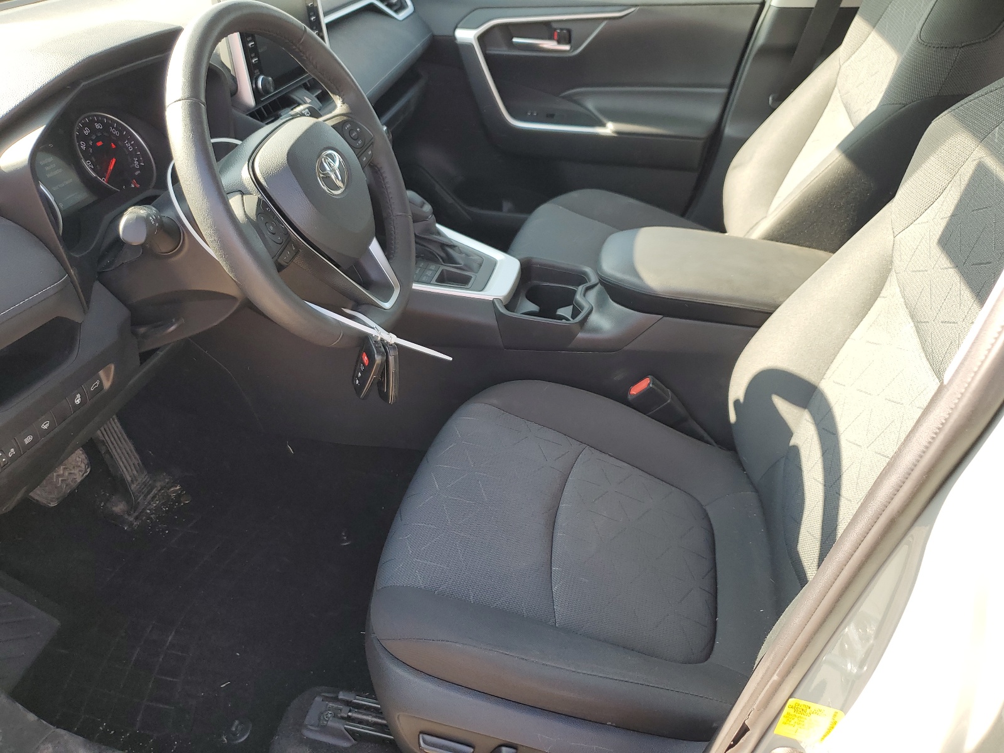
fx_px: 754
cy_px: 376
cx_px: 502
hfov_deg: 67.3
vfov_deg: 53.1
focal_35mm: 26
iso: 50
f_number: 1.5
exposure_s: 1/222
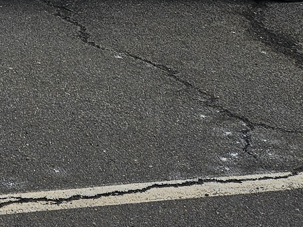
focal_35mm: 109
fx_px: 954
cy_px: -250
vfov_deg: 11.9
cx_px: -162
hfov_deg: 16.3
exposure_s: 1/997
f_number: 1.8
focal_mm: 5.4
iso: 25
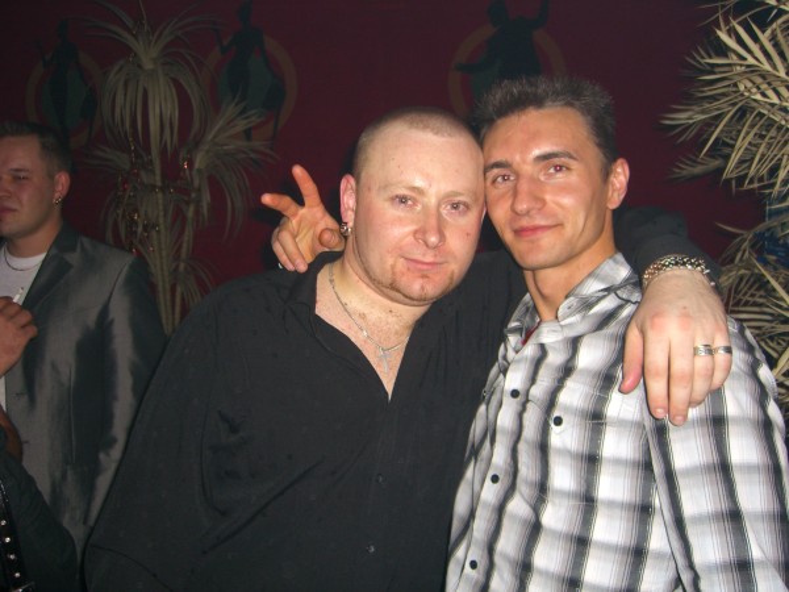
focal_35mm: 38
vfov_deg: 37.7
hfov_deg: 49.0
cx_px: 394
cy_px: 296
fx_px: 866
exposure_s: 1/60
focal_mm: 7.9
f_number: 2.8
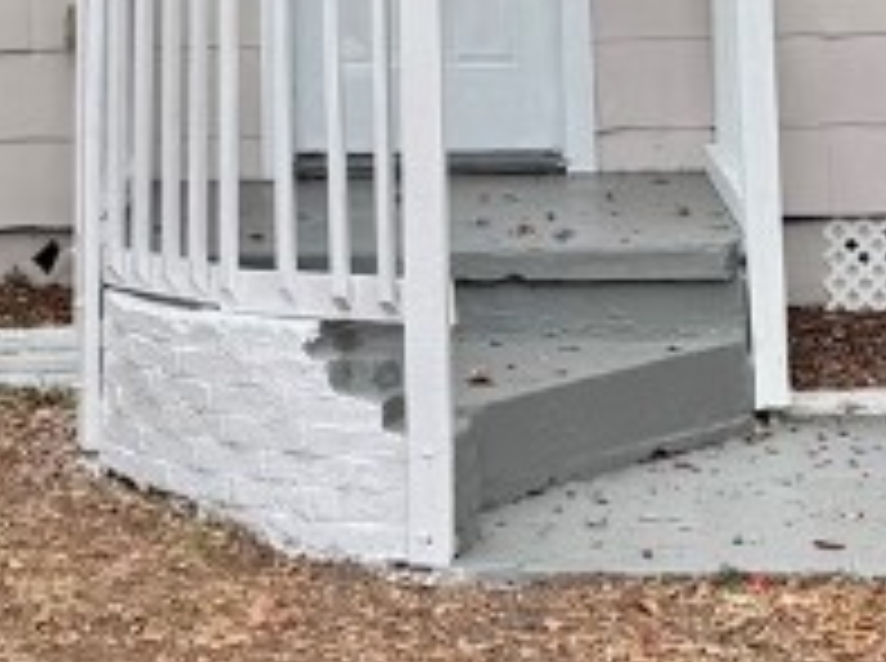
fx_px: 3194
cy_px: -468
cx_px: 279
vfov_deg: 11.1
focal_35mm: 125
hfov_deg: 15.8
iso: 80
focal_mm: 6.76
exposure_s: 1/876
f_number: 1.78
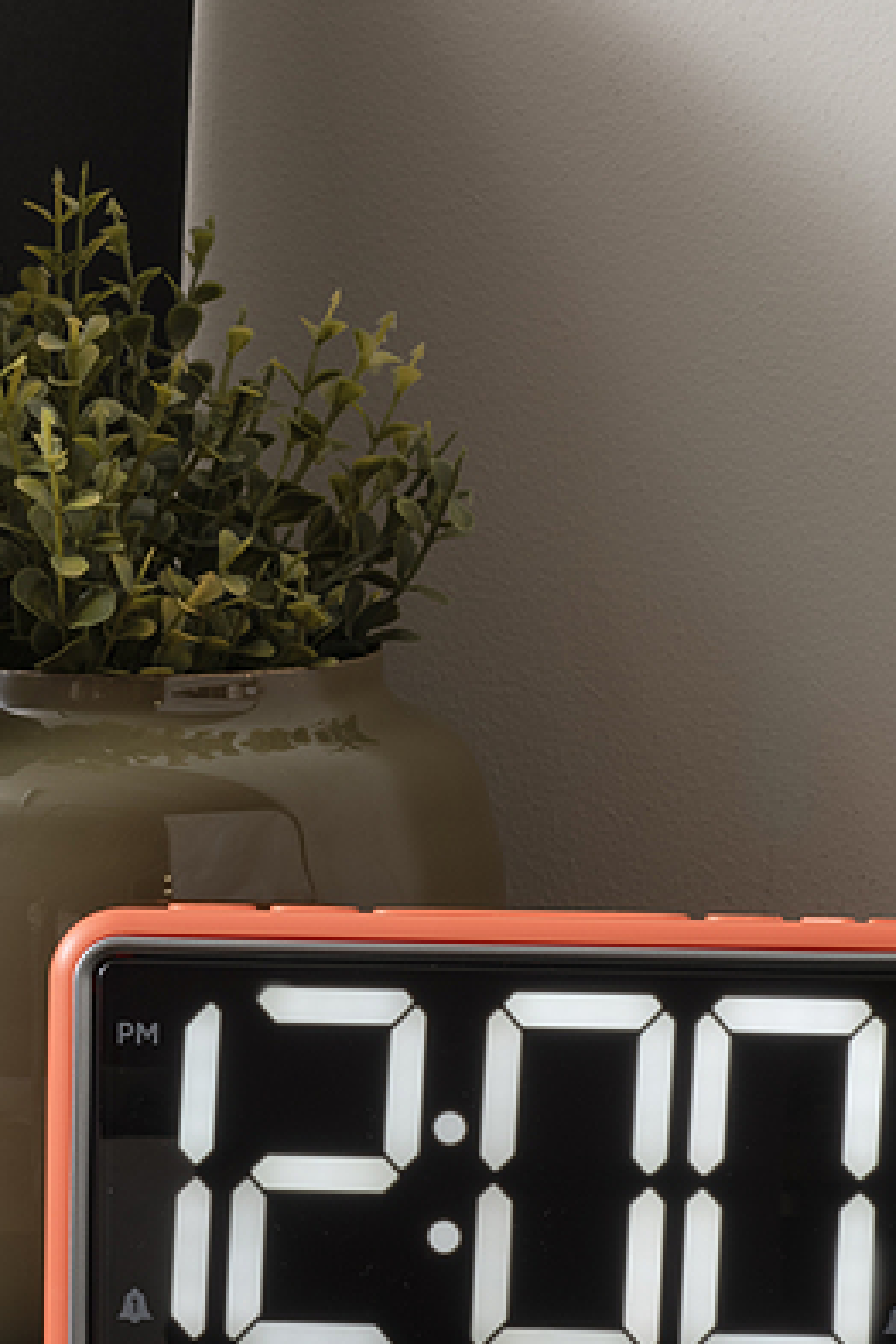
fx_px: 13178
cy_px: 727
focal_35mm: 353
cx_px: 162
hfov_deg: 3.9
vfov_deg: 5.8
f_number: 13
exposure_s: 1/3
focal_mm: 160
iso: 125
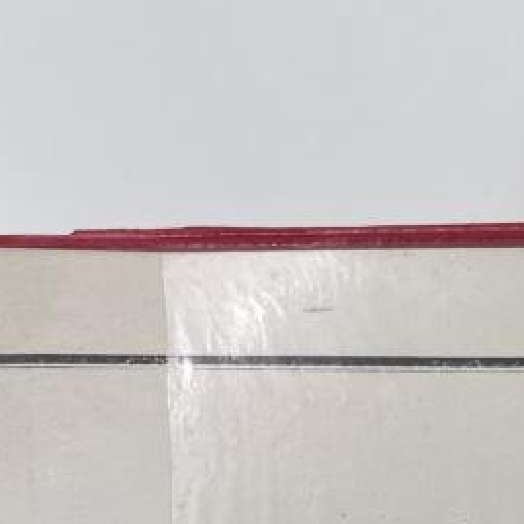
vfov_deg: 13.4
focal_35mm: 121
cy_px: 845
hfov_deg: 14.4
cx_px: 377
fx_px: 2072
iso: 32
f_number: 1.6
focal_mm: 5.1
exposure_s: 1/137
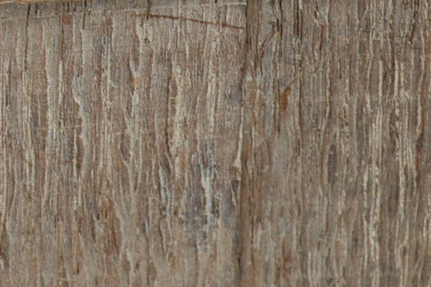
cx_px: -314
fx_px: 4754
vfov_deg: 3.5
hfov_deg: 5.1
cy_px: 6
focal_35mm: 397
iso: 100
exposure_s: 1/80
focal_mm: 55
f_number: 8
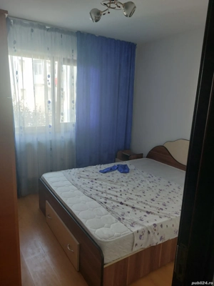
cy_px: 143
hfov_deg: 54.9
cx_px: 107
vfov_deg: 69.4
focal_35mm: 25
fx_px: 206
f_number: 1.8
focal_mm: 5.23
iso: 40
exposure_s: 1/50
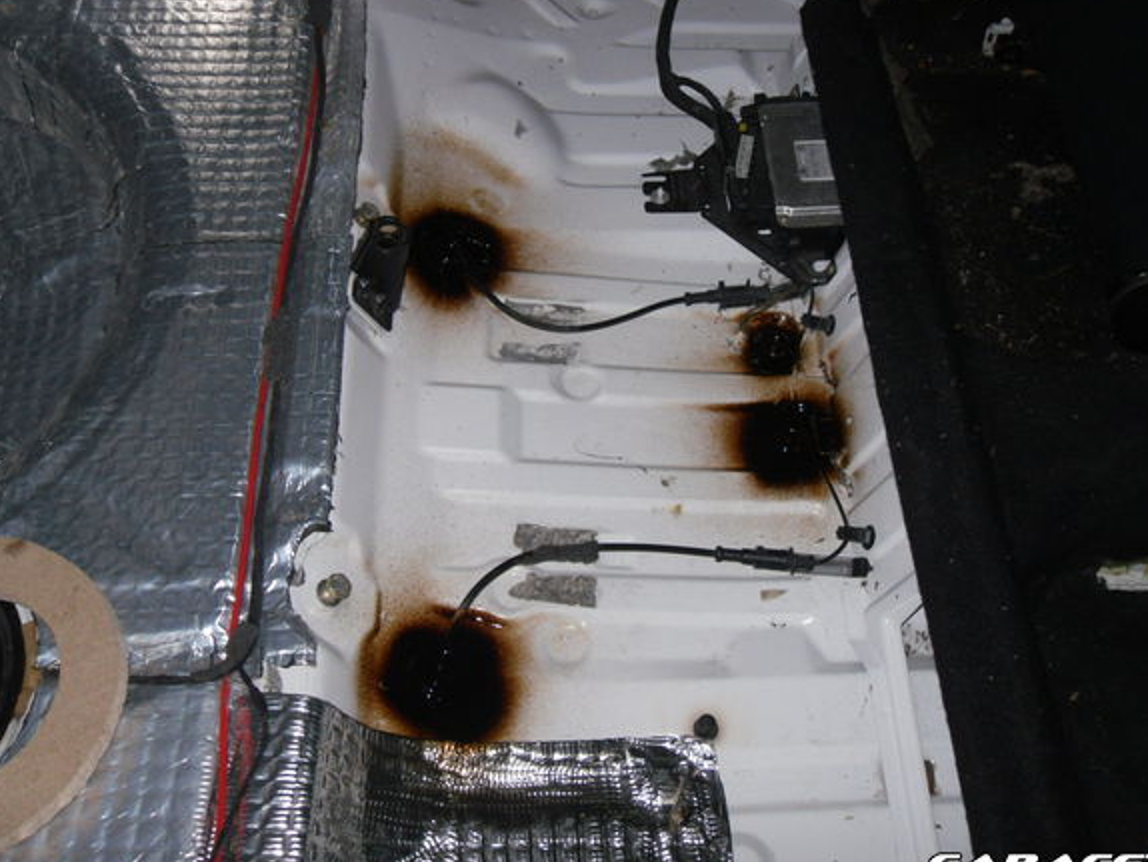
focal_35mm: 39
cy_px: 404
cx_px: 630
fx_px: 1294
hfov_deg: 47.8
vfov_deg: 36.8
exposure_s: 1/45
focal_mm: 6.3
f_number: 8.2
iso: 100
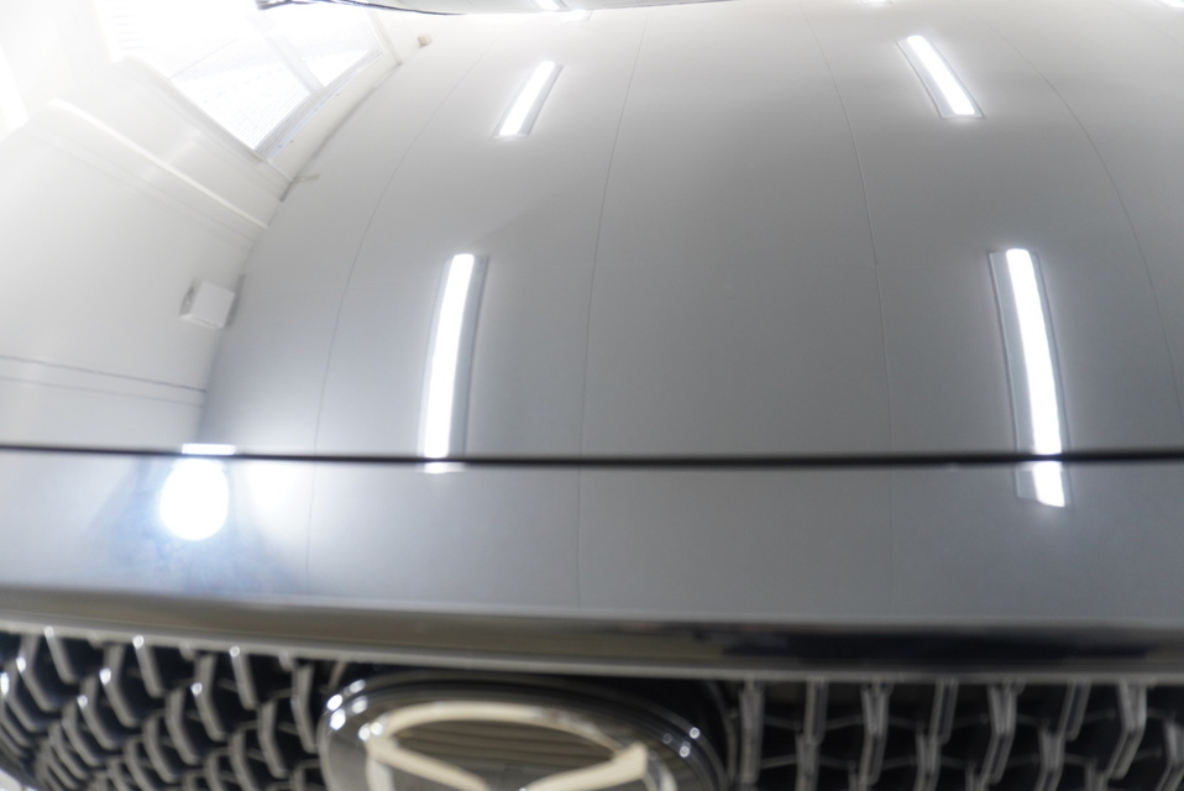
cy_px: 396
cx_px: 592
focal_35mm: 24
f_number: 3.5
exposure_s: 1/30
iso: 400
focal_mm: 16
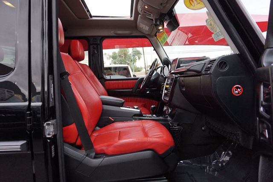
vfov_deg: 53.1
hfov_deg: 73.8
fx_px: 182
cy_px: 91
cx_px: 136
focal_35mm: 24
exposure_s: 1/160
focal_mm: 16
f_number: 4
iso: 1000
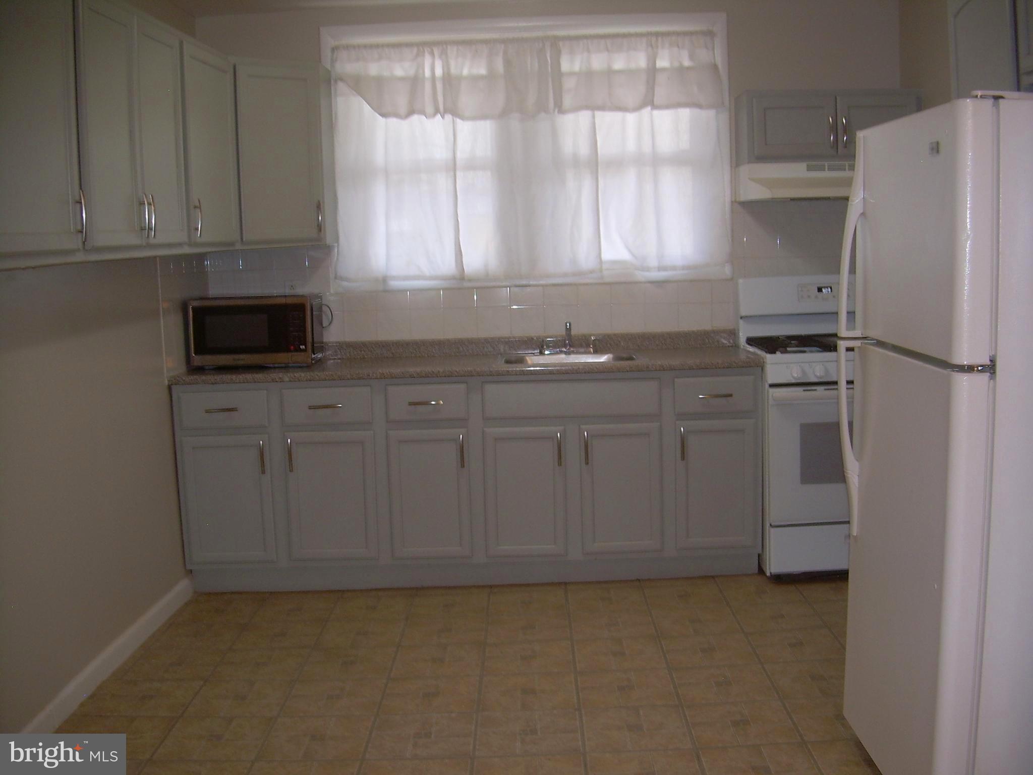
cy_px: 388
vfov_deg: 37.7
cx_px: 516
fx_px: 1134
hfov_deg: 49.0
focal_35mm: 38
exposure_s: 1/30
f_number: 2.8
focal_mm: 6.3
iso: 50
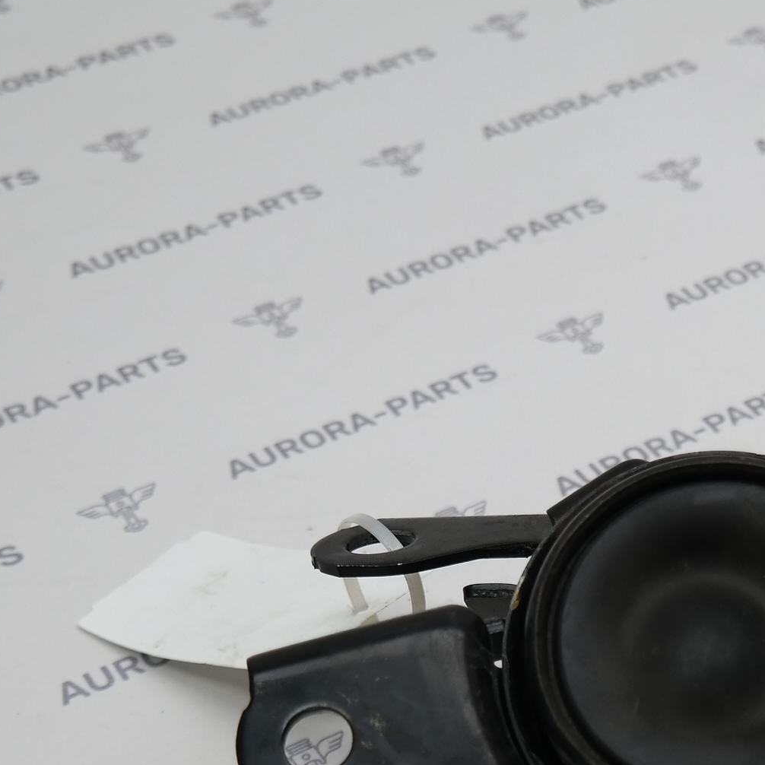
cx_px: 755
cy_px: 719
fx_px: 2075
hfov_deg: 20.3
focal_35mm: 83
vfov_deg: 20.4
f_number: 4
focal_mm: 22
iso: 100
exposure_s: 1/80
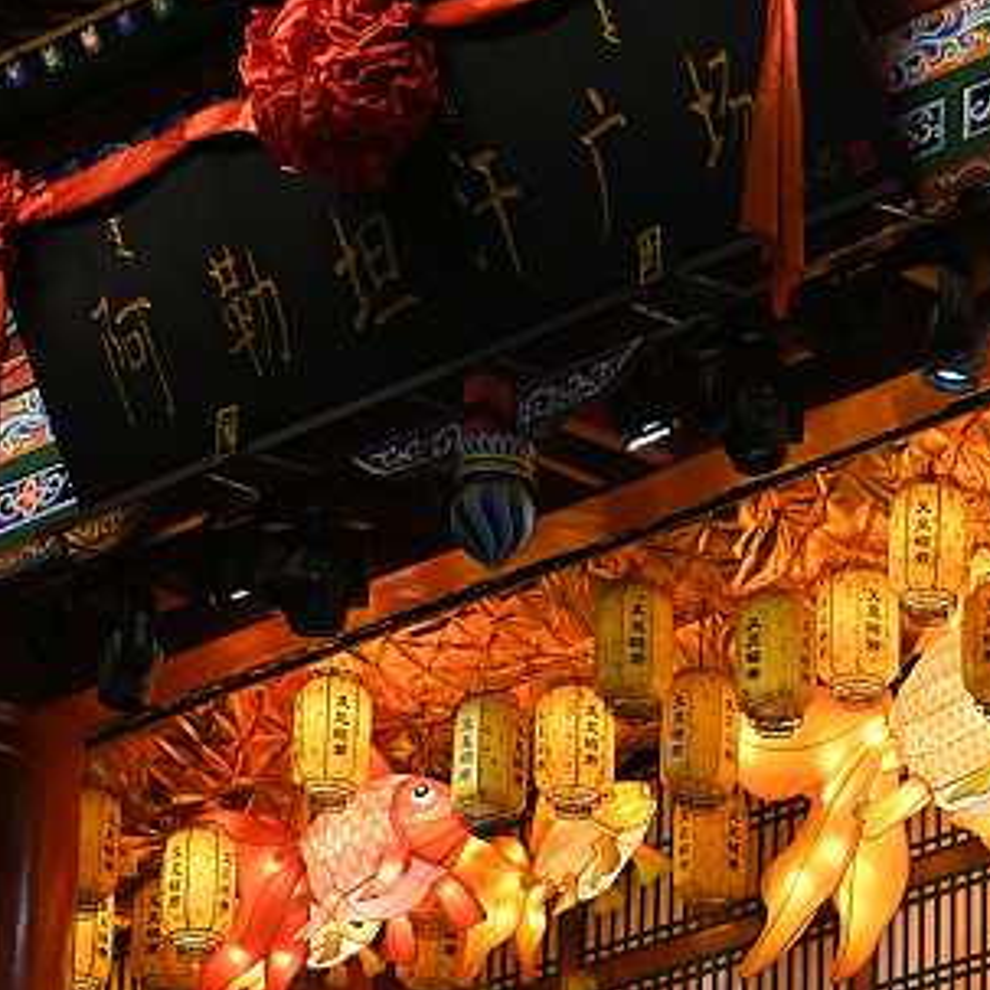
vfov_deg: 6.8
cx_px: 707
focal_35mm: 258
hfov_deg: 6.8
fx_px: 8348
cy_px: 1081
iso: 100
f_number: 4.5
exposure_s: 1/25
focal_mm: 115
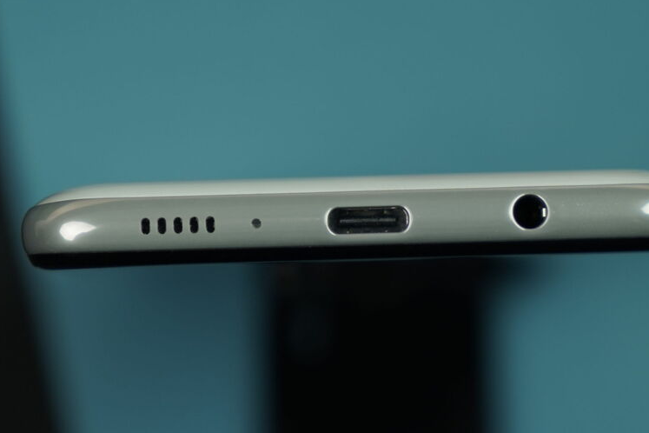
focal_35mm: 90
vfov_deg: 15.2
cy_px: 225
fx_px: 1622
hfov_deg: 22.6
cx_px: 354
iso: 200
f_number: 4
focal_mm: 70
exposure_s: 1/160
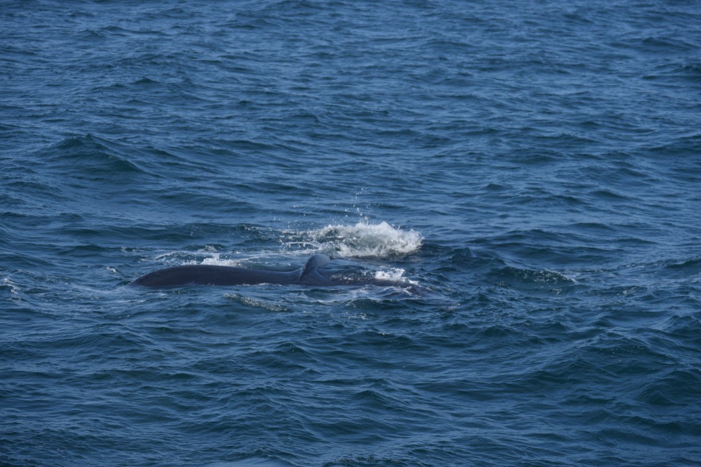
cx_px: 350
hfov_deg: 13.7
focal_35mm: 150
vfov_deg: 9.1
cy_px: 234
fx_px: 2921
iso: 200
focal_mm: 100
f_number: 5.6
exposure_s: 1/1600
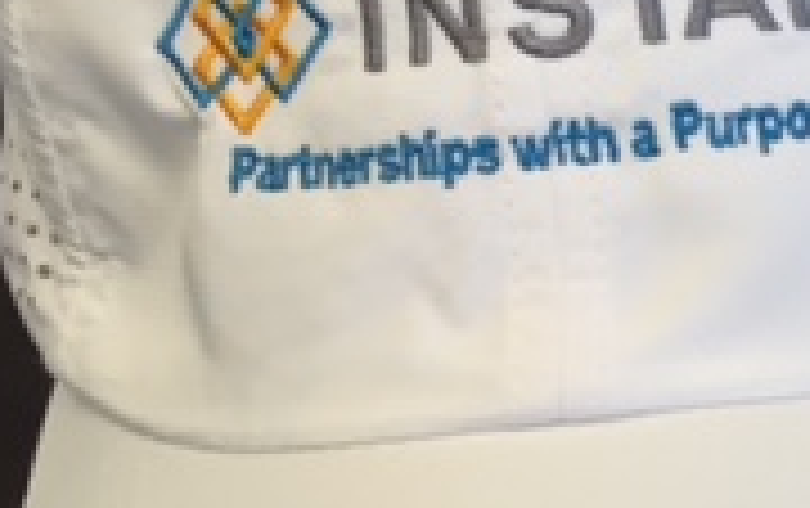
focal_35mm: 109
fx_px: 2409
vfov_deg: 12.0
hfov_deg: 16.8
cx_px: 1305
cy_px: 436
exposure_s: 1/40
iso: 32
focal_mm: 4.15
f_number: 2.2
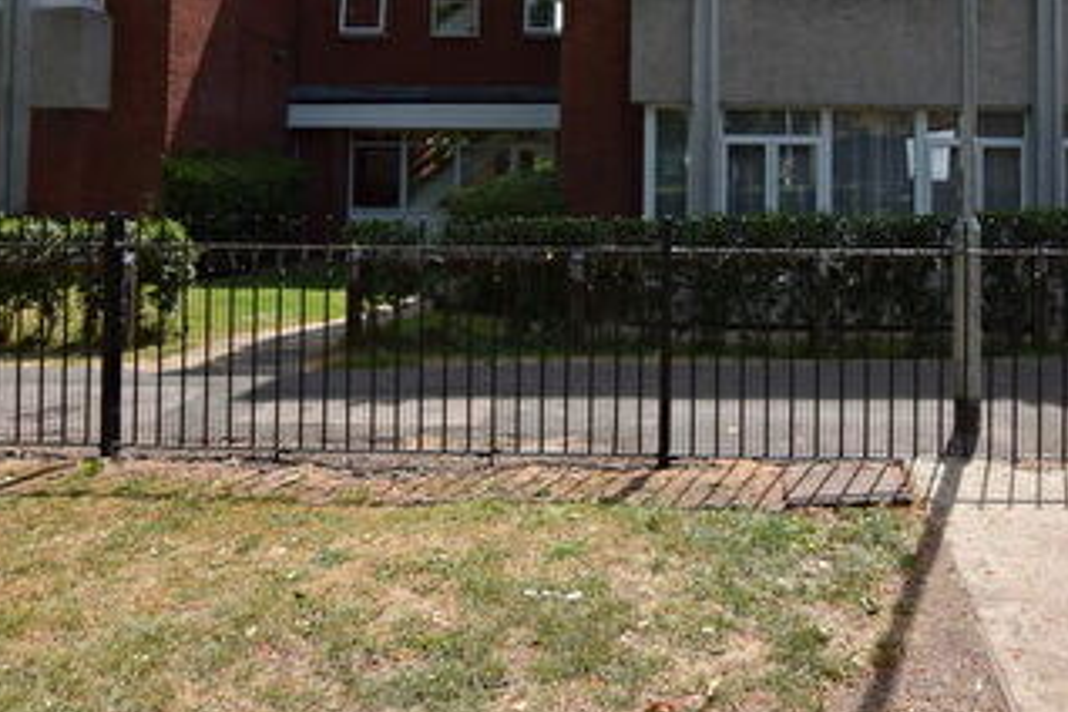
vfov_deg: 38.4
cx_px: 692
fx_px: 979
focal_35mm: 33
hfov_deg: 56.3
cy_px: 136
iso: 100
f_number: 7.1
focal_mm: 10
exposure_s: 1/200
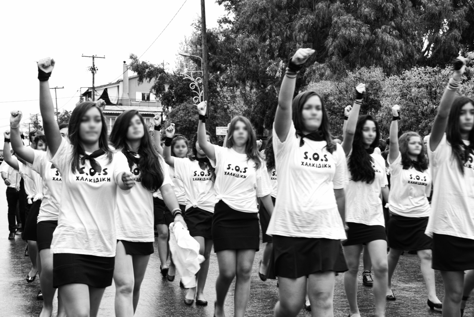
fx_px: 791
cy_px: 158
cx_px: 237
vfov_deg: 22.7
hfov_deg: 33.4
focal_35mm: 60
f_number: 5.6
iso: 200
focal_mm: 40
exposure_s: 1/100
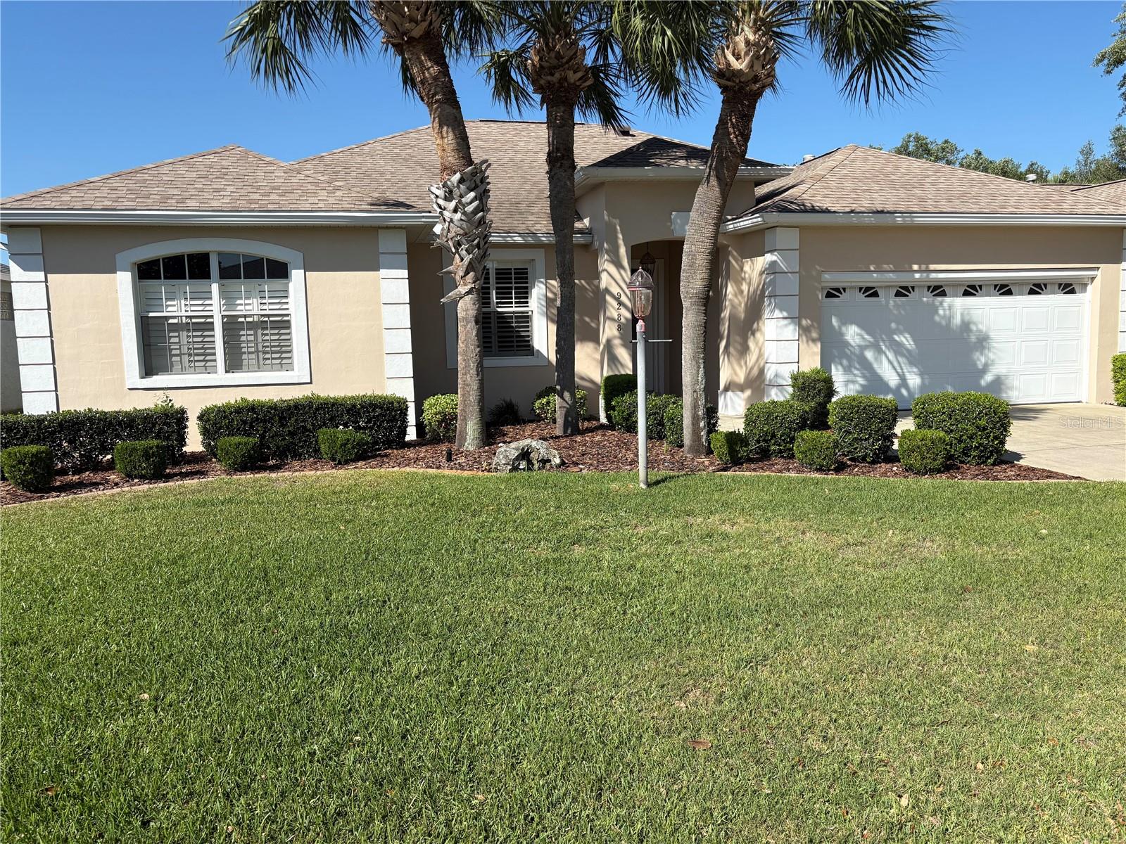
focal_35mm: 26
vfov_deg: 53.1
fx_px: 846
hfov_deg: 67.3
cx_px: 563
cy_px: 422
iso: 50
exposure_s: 1/2985
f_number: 1.6
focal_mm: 5.96
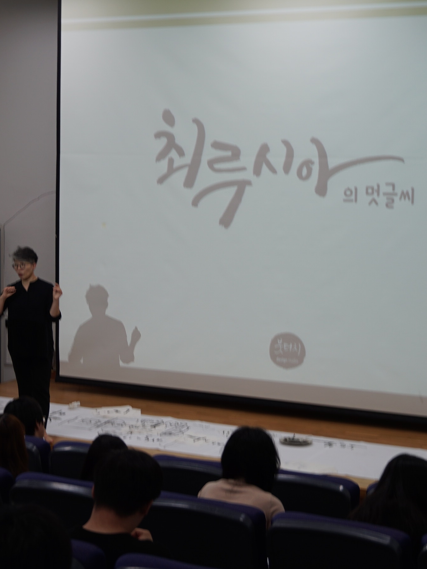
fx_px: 1151
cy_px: 287
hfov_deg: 21.0
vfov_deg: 27.8
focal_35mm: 70
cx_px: 206
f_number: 5
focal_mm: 32
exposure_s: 1/20
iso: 100
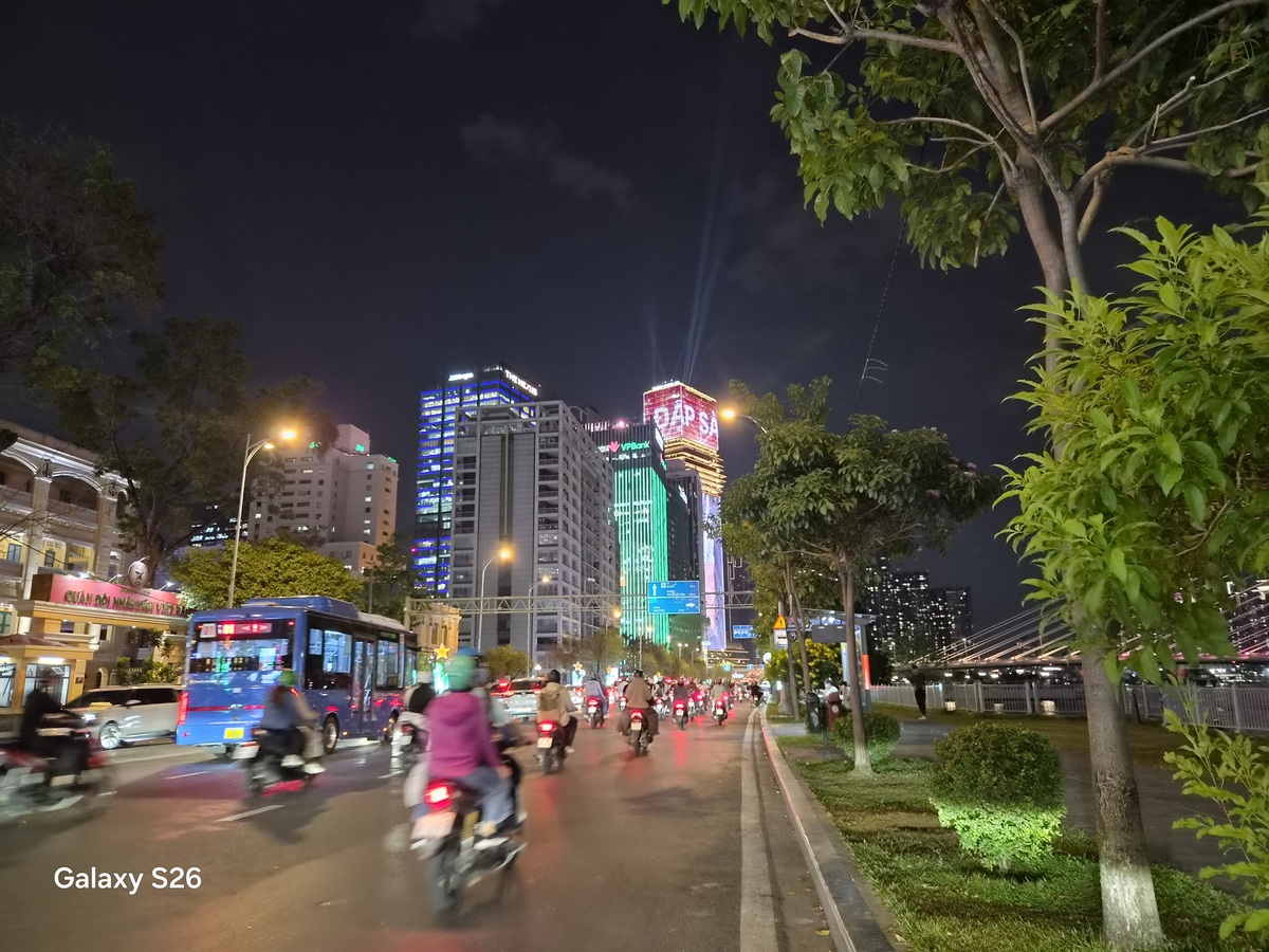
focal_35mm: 23
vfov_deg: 58.9
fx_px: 843
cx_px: 634
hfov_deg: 73.9
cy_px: 476
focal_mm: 5.4
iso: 800
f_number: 1.8
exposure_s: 1/35
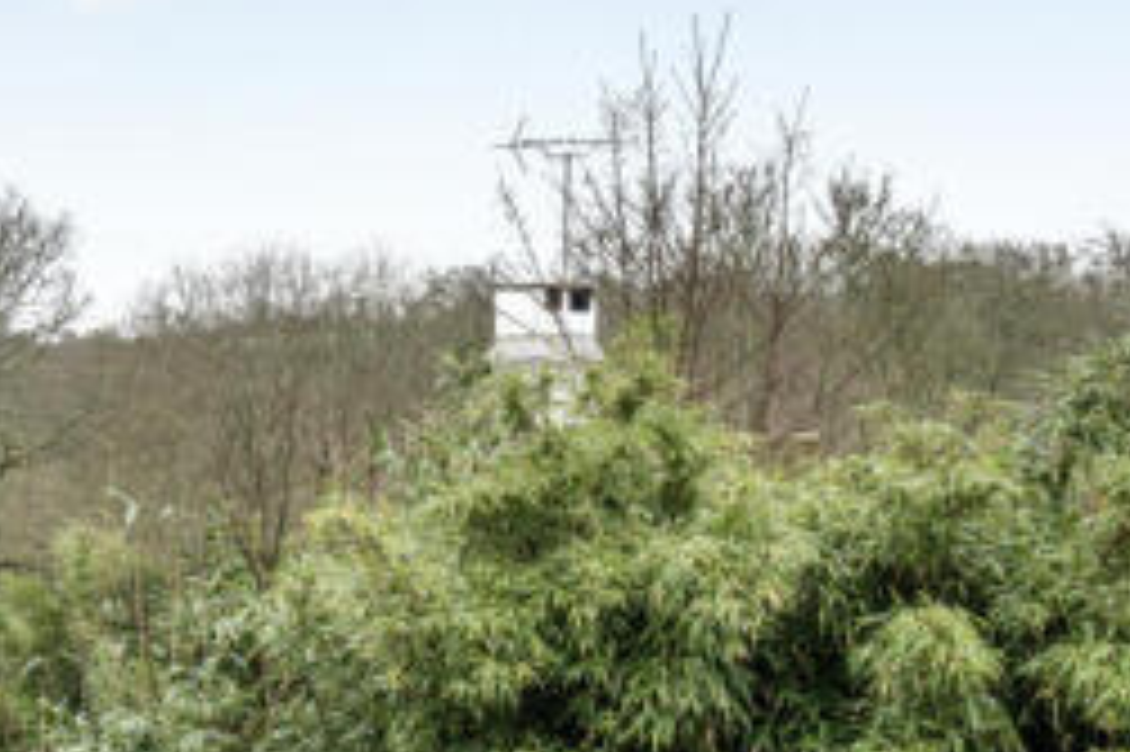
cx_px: -119
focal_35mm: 94
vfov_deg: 14.5
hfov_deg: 20.6
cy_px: 385
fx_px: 2949
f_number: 8
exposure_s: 1/60
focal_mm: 24
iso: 400
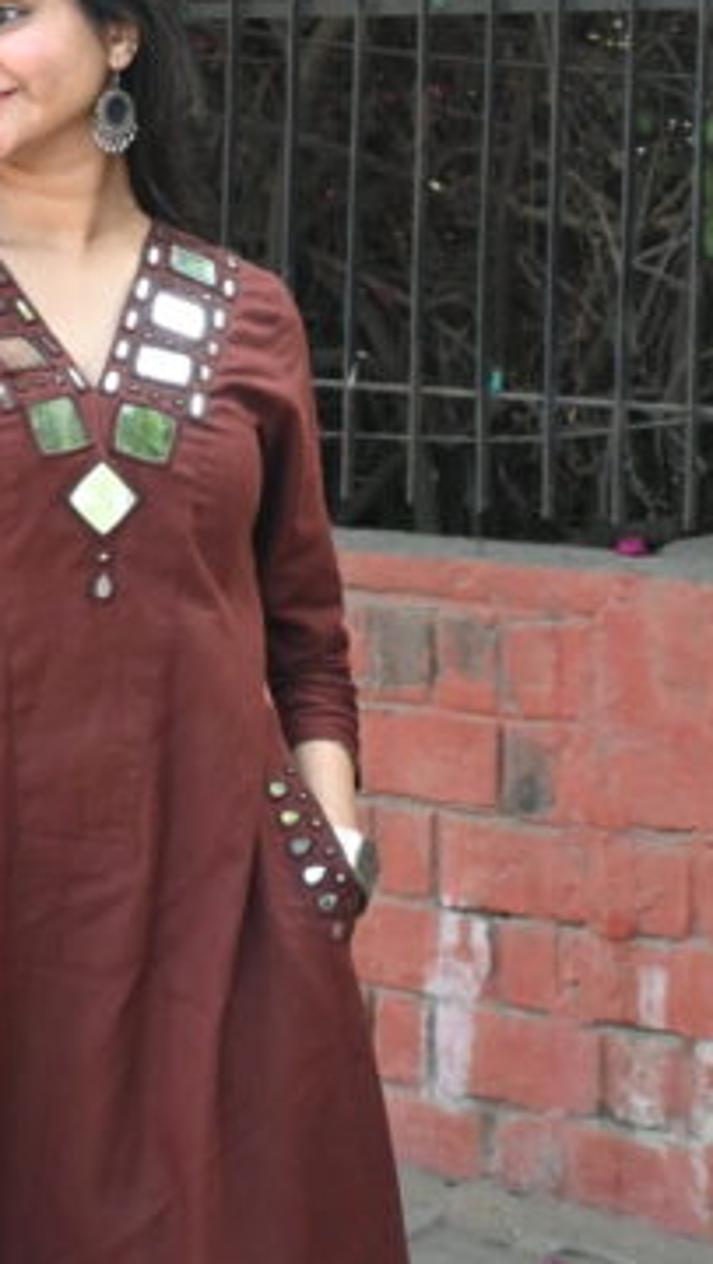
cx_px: 116
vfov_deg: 23.2
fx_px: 3030
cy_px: 239
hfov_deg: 13.3
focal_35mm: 90
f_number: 4.2
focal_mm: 23
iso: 400
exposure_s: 1/250
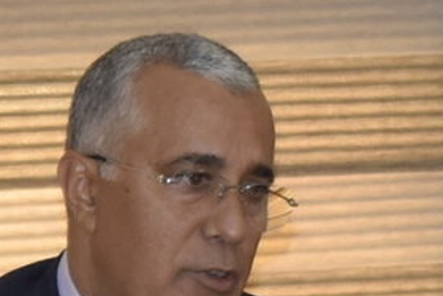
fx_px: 1477
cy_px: 313
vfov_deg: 11.3
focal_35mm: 120
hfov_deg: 17.0
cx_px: 176
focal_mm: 56
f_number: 4.5
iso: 640
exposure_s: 1/60
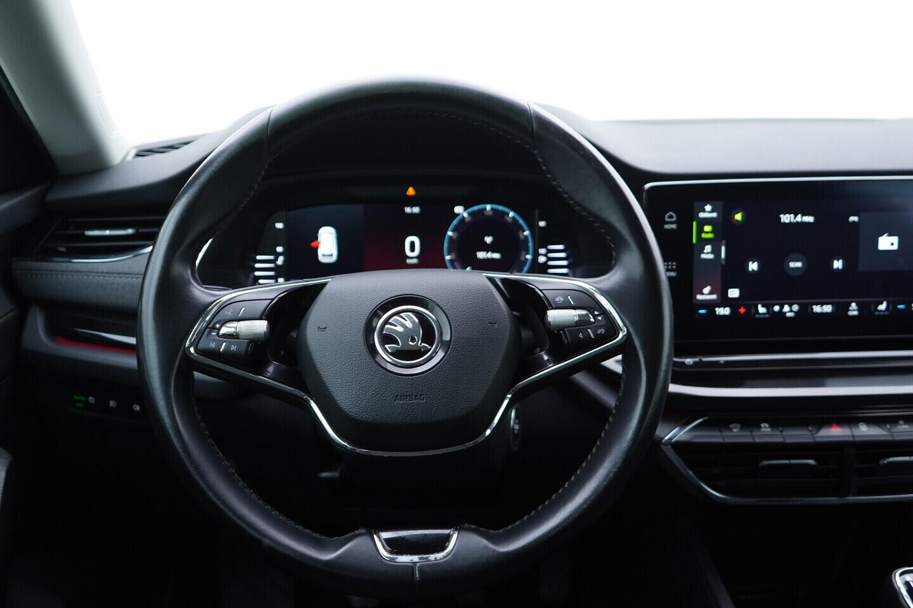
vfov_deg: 36.9
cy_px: 304
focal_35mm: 36
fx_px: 913
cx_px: 456
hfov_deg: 53.1
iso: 250
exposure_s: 1/40
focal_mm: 24
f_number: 2.8
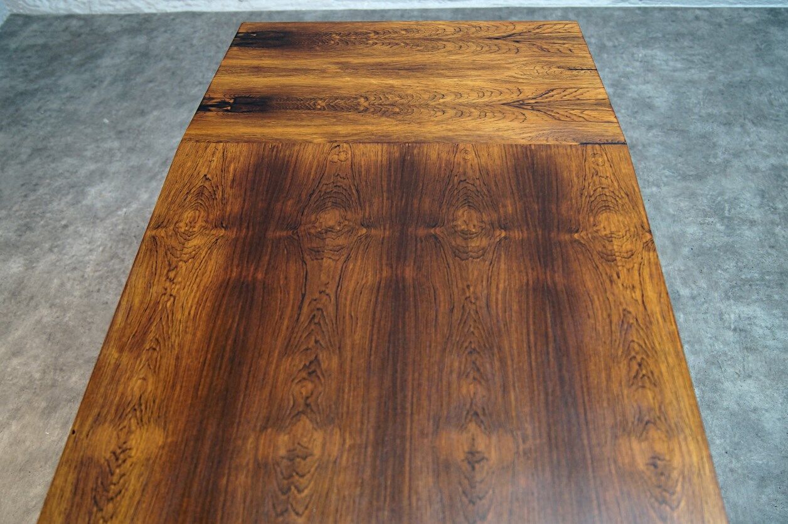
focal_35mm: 33
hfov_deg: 57.2
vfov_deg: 39.9
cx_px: 394
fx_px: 722
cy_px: 262
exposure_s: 1/40
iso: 400
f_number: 4
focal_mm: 22
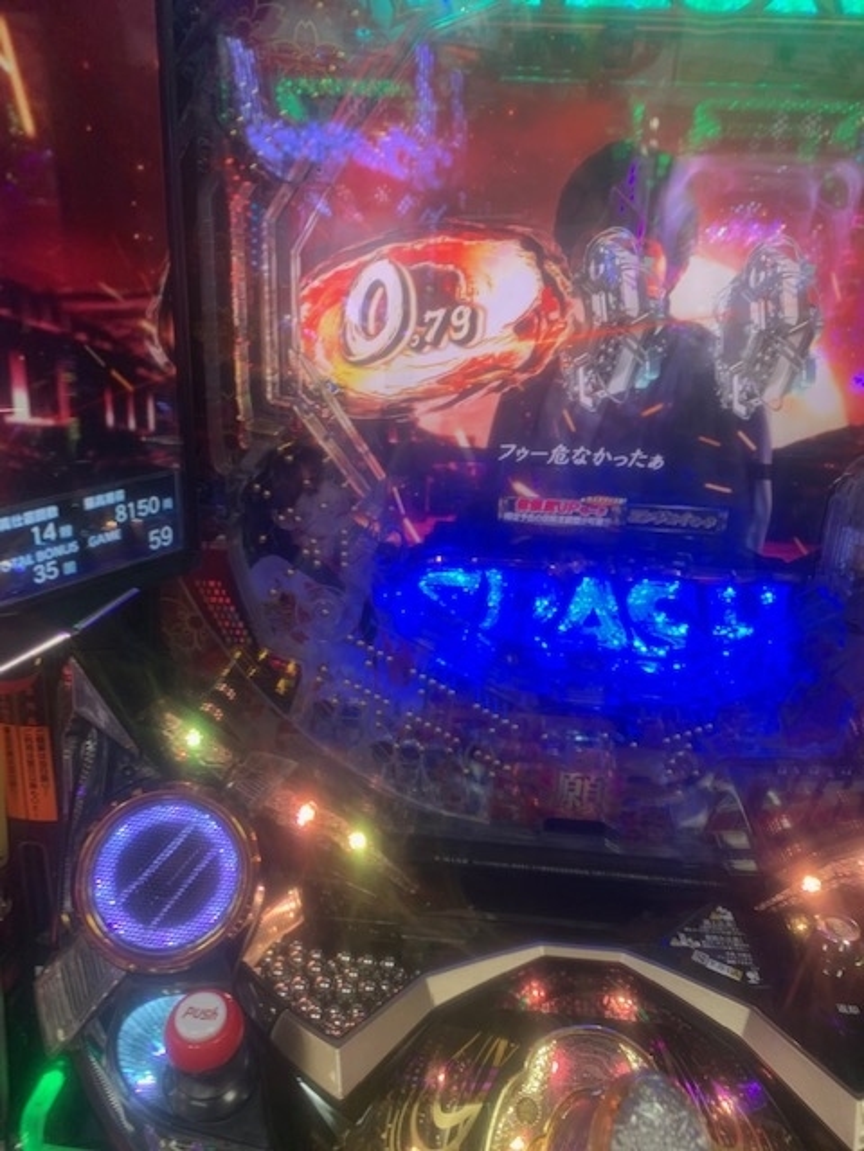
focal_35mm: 26
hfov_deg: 53.1
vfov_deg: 67.3
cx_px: 432
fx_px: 865
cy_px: 576
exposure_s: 1/95
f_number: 1.8
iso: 100
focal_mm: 4.25
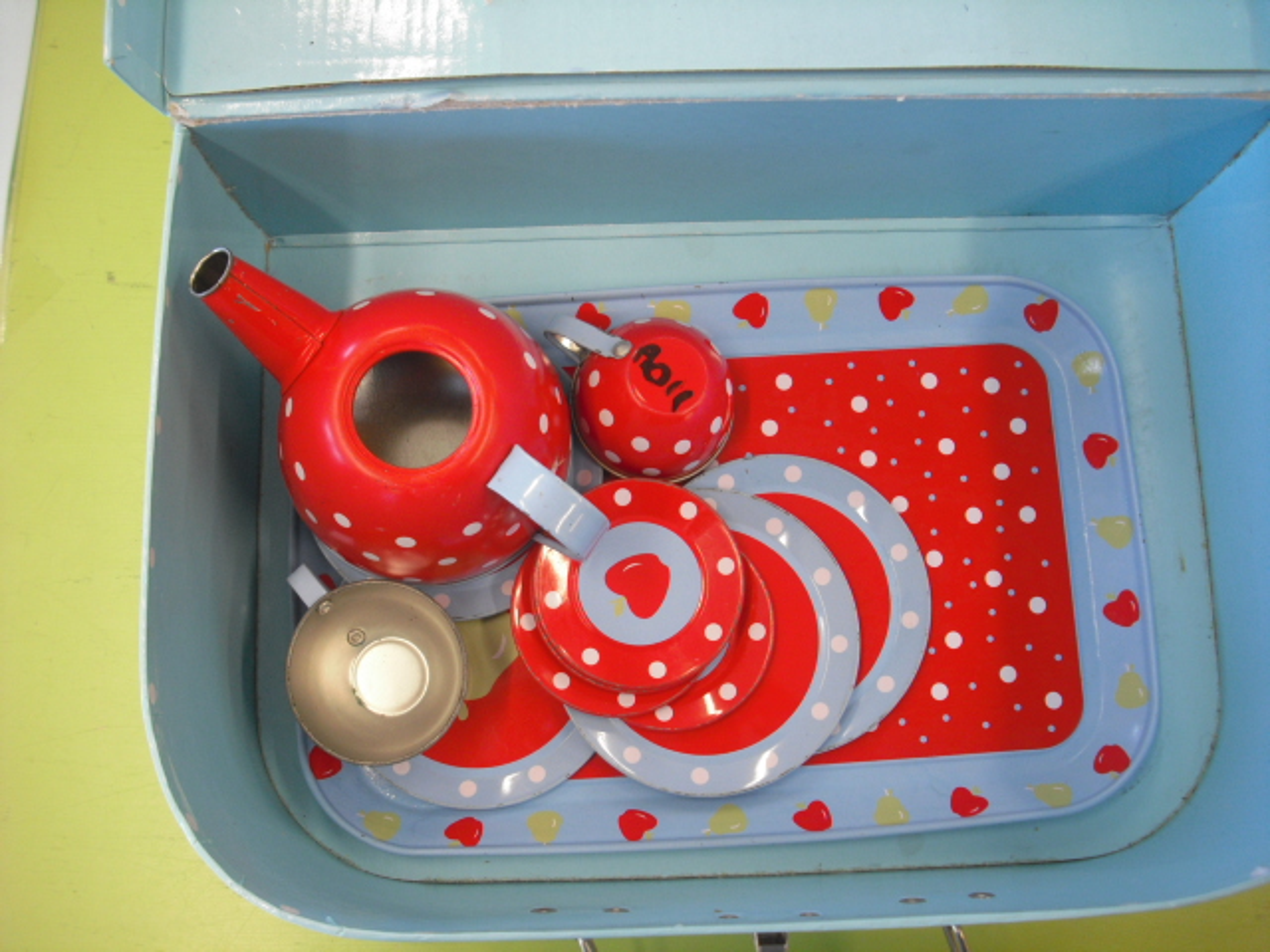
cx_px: 635
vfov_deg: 37.7
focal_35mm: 38
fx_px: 1394
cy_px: 476
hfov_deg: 49.0
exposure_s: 1/80
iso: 100
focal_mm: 6.2
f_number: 2.8
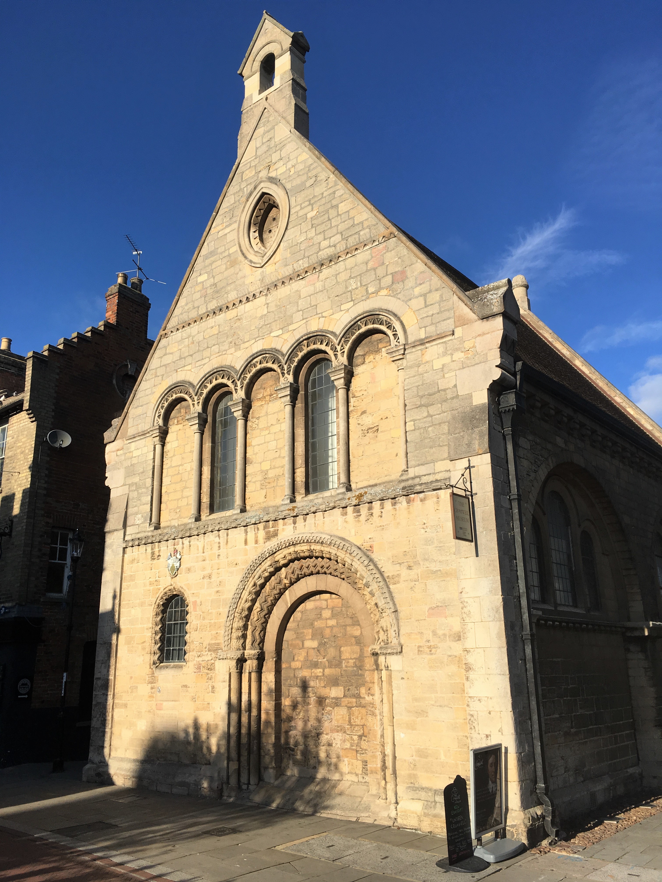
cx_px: 331
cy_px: 441
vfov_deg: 61.7
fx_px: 739
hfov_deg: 48.2
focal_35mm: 29
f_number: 2.2
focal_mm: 4.15
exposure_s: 1/2024
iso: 25
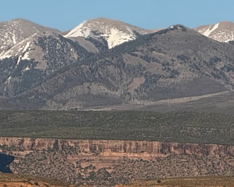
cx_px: 367
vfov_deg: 2.9
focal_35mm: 538
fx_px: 3727
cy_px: 310
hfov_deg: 3.6
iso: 50
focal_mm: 15.66
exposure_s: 1/1689
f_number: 2.8
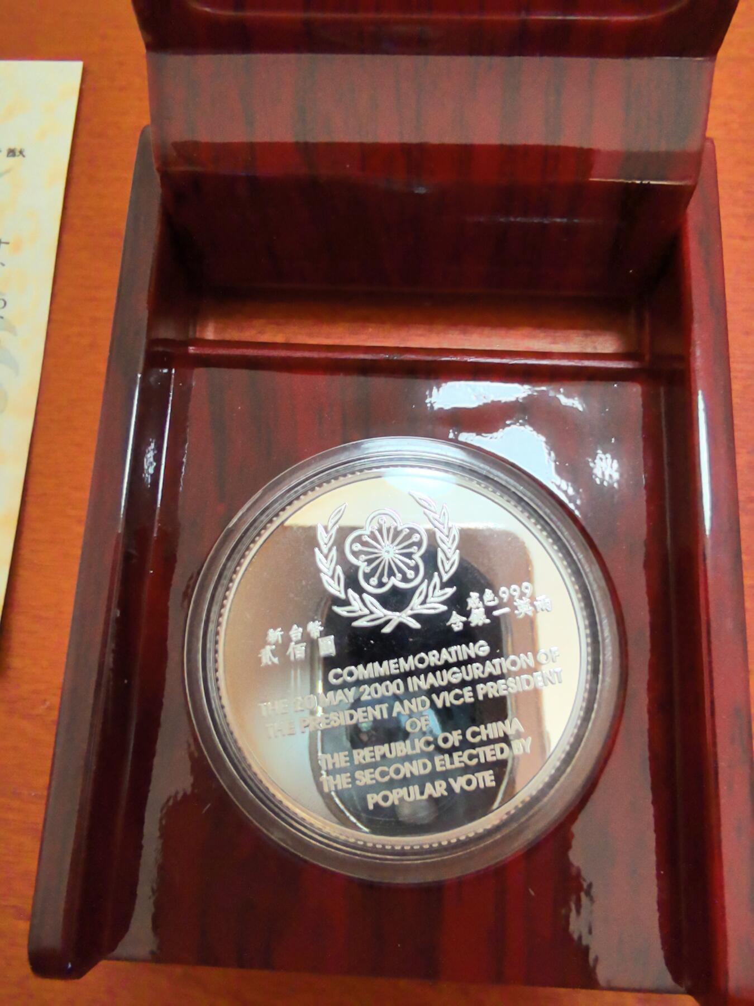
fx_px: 697
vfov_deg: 71.6
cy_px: 503
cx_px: 377
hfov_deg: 56.8
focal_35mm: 24
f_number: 2.2
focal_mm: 1.68
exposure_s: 1/33.3
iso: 200
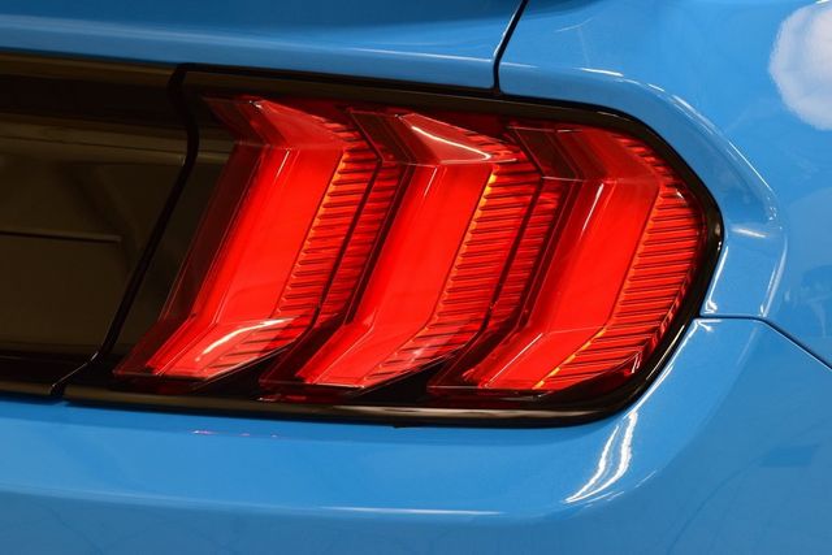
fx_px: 2427
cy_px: 278
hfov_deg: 19.5
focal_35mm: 105
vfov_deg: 13.0
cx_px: 416
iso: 1250
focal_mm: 70
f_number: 7.1
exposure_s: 1/30
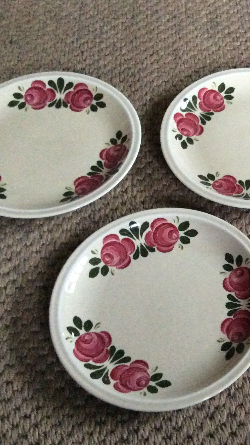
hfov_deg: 22.5
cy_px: 226
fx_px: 601
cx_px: 259
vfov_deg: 40.6
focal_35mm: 51
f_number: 2.4
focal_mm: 3.3
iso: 500
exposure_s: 1/17
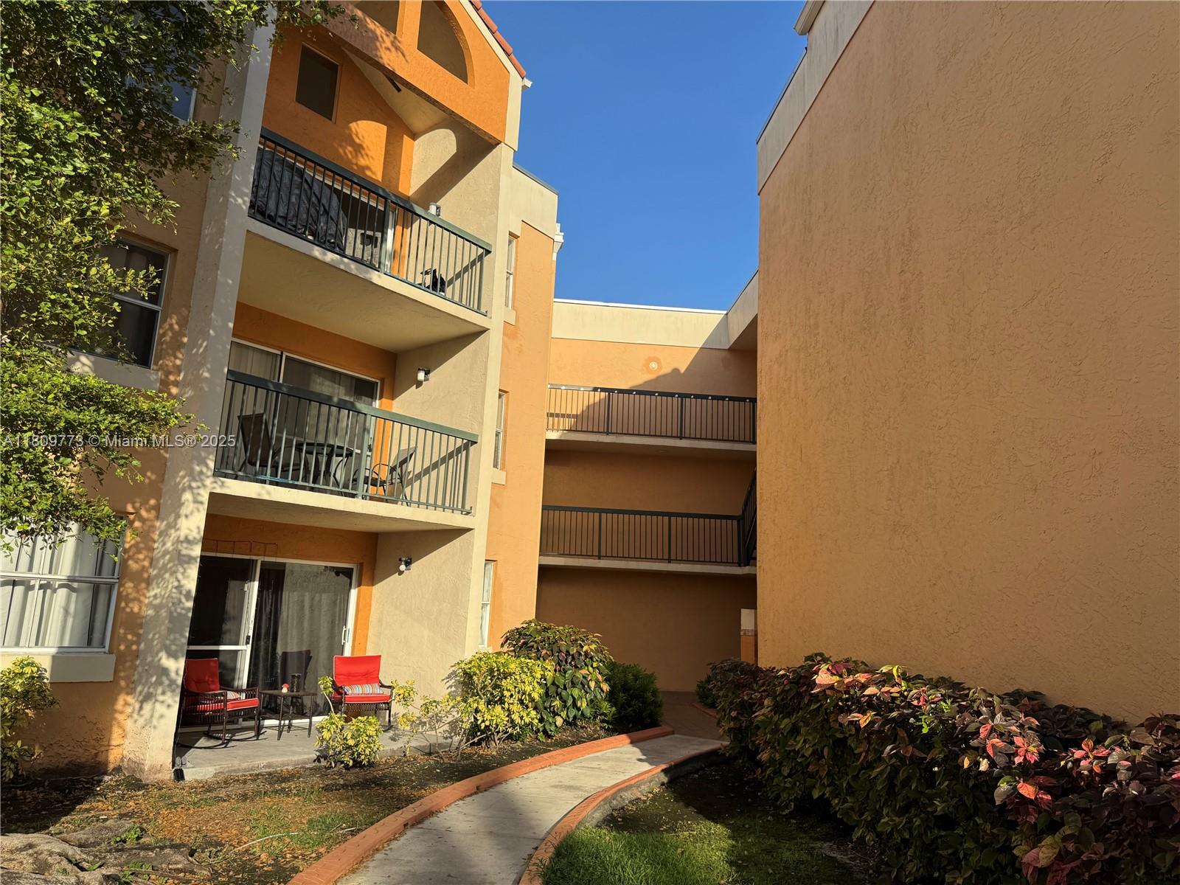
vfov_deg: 56.8
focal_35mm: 24
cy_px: 442
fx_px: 818
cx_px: 590
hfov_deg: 71.6
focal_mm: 6.76
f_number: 1.78
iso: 80
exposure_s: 1/3413
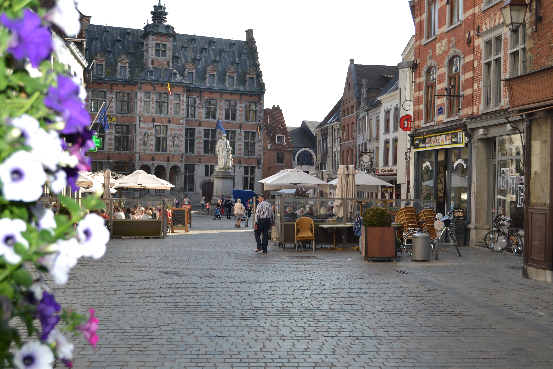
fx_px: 645
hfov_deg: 46.4
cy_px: 184
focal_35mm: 42
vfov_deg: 31.9
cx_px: 276
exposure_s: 1/200
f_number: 7.1
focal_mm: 28
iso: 100
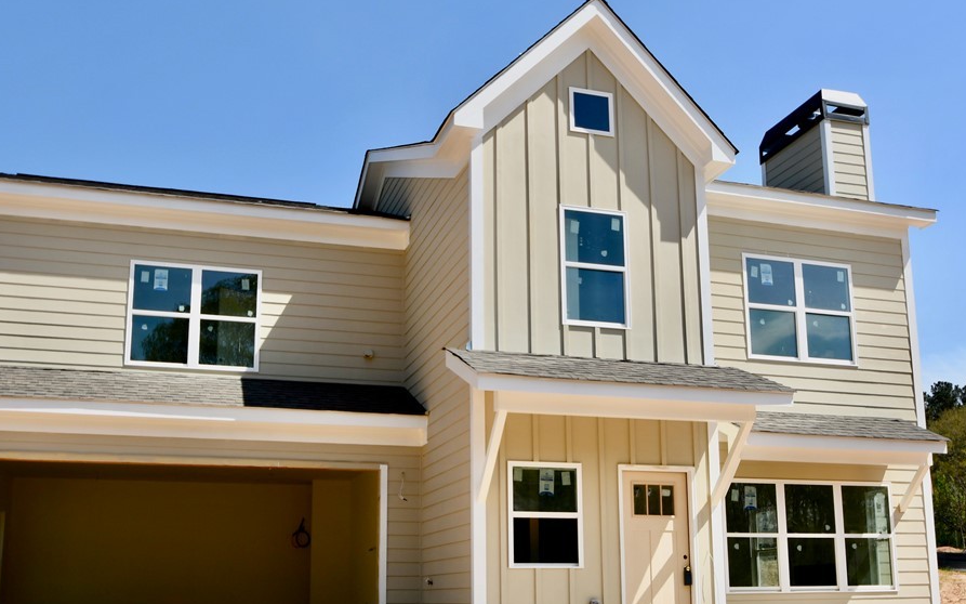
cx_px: 475
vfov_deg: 40.5
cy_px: 352
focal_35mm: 31
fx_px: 816
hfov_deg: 61.2
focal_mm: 17
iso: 100
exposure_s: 1/250
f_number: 9
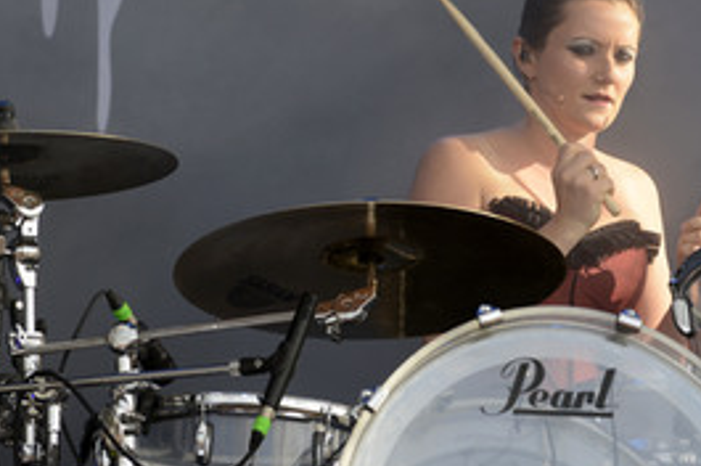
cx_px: 546
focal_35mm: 289
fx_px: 5621
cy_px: 175
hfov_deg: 7.1
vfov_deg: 4.7
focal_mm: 170
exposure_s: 1/400
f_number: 7.1
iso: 320
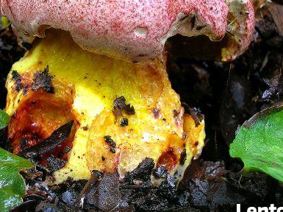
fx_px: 637
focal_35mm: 78
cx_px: 87
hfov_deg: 24.9
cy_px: 61
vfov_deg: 18.8
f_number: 3.3
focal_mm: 8.4
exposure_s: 1/4
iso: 56
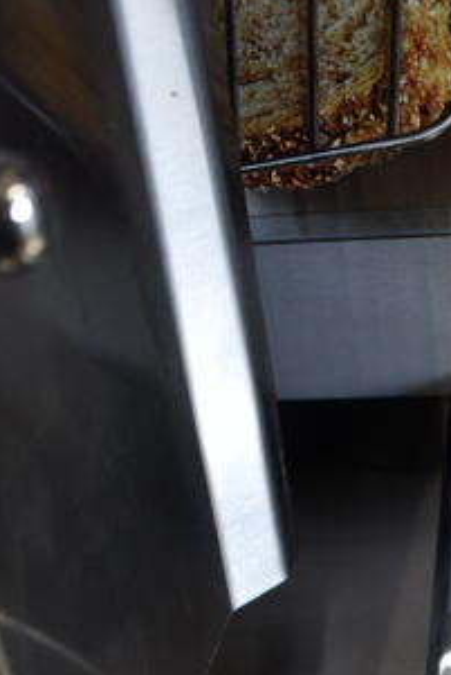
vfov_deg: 22.7
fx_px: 1539
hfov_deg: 16.2
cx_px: 498
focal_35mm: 82
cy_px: 822
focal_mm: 18
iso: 200
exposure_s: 1/30
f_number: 3.5
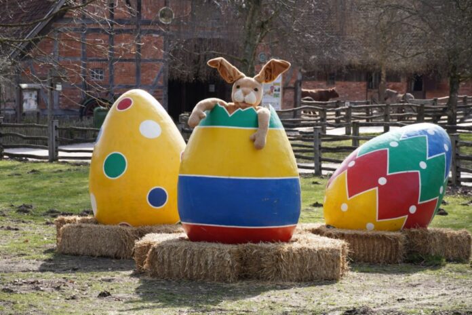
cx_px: 236
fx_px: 1318
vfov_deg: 13.6
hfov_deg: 20.3
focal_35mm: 100
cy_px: 158
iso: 100
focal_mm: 67
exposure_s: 1/160
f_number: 5.6
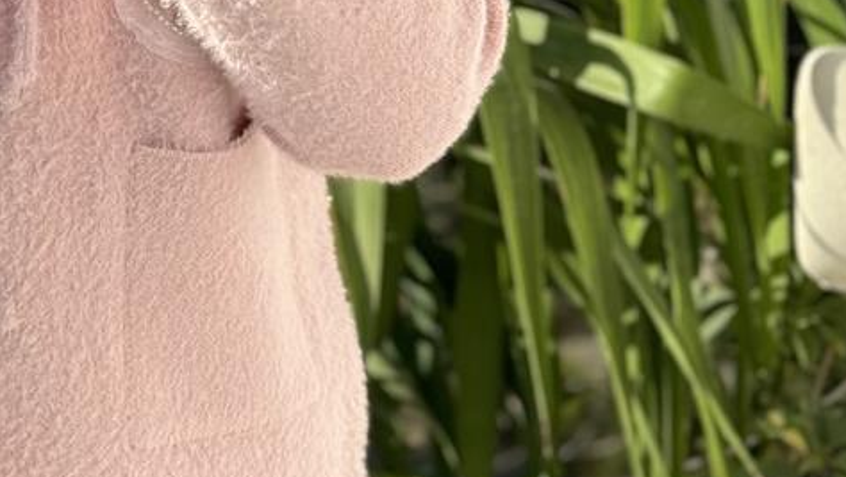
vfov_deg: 8.2
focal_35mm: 147
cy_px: -21
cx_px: 4
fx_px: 3299
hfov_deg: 14.4
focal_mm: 6.76
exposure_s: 1/939
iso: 64
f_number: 1.78
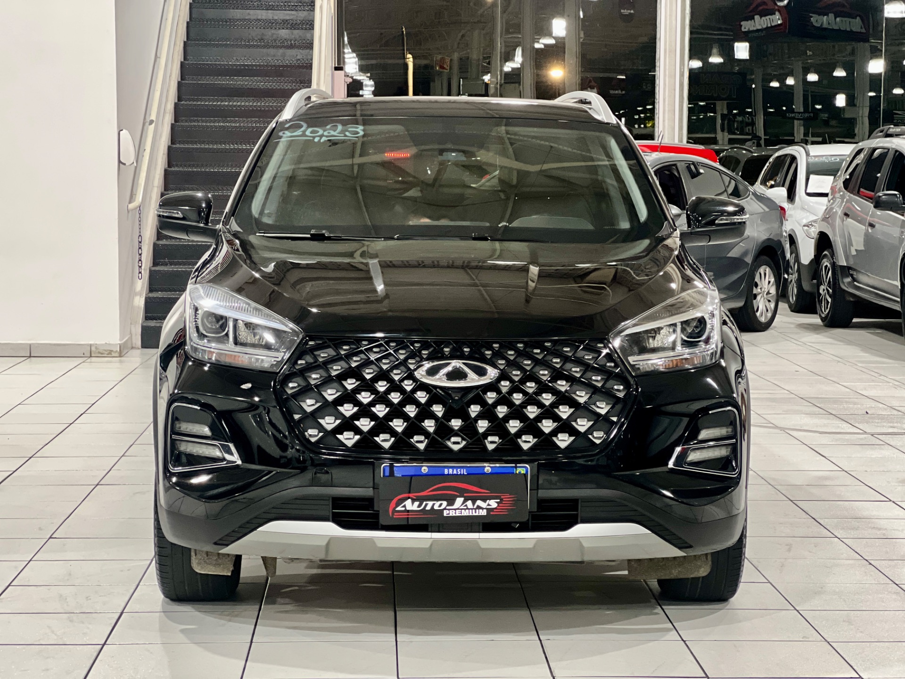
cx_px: 452
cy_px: 340
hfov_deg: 25.3
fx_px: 2013
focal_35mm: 77
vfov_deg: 19.1
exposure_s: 1/24
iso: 400
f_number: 2.8
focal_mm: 9
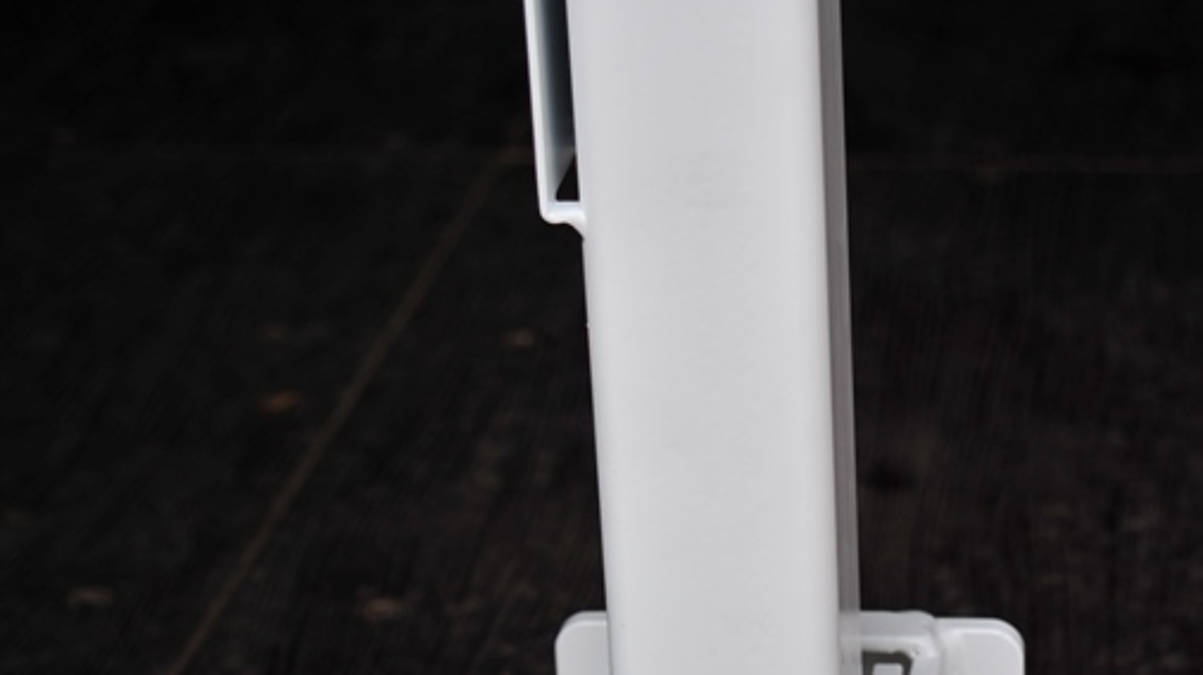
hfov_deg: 20.2
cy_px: 364
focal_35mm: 106
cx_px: 741
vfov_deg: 11.4
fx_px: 3379
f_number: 5
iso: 200
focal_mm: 50
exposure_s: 1/160
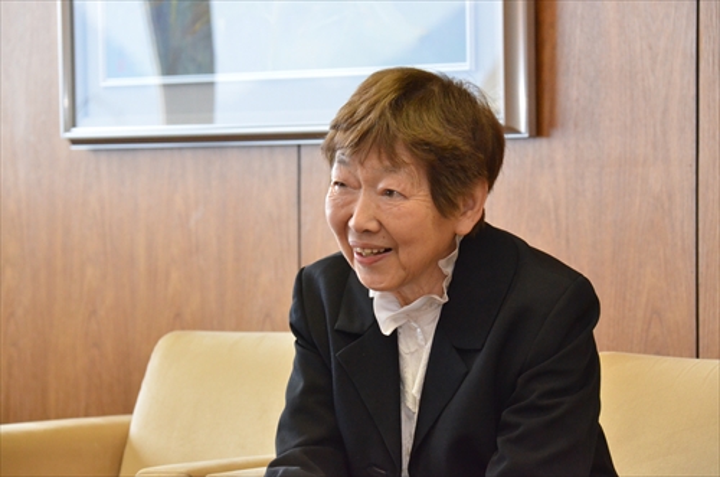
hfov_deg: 11.4
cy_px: 238
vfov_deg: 7.6
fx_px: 3592
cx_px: 360
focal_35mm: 180
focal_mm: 120
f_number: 7.1
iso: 3200
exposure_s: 1/200
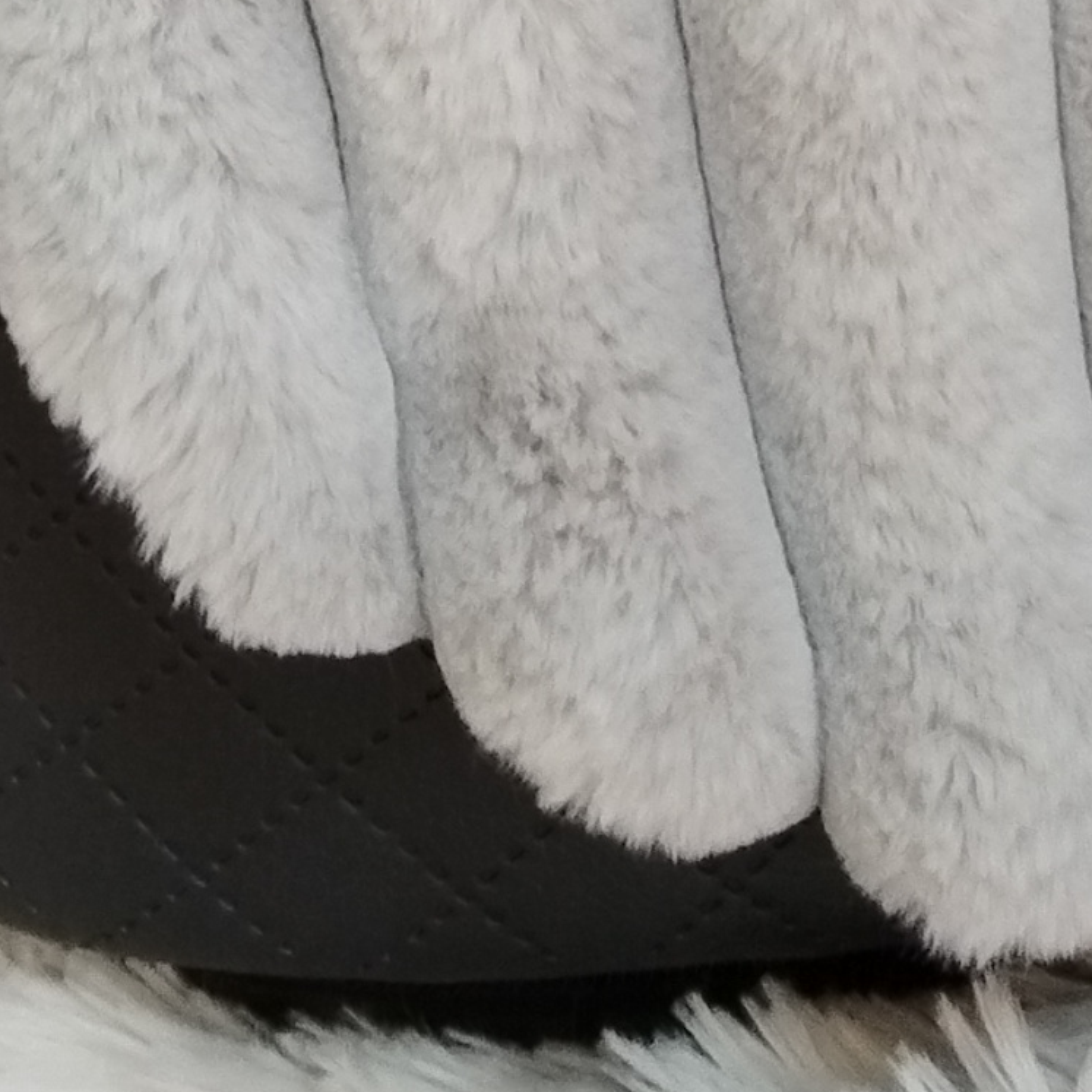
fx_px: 4390
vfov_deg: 12.7
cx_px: 667
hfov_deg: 14.2
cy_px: -979
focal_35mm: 123
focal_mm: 4.95
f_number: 1.9
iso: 640
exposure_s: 1/33.3
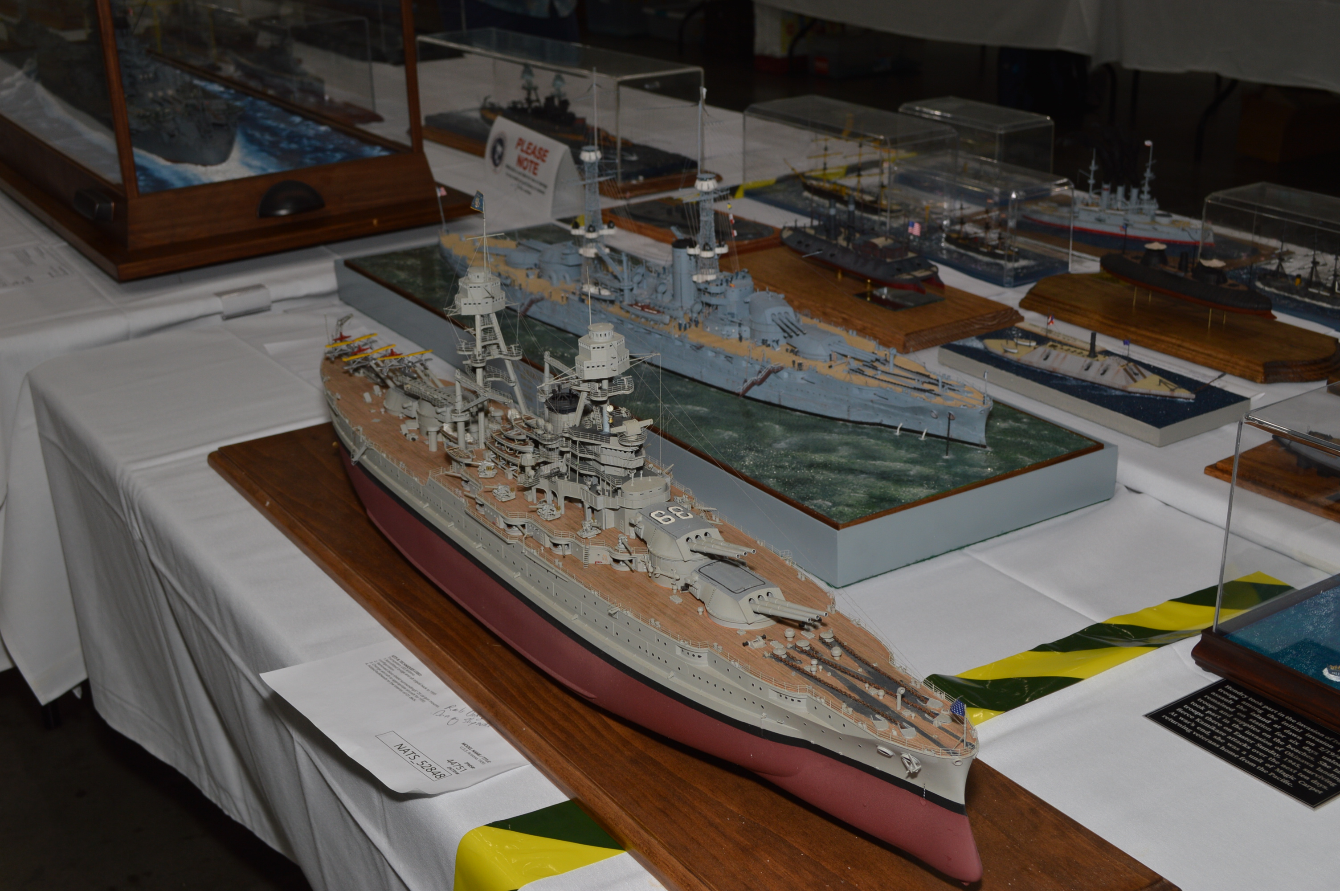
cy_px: 446
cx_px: 670
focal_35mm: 45
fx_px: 1673
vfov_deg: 29.8
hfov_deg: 43.6
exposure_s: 1/60
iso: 160
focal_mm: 30
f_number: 8
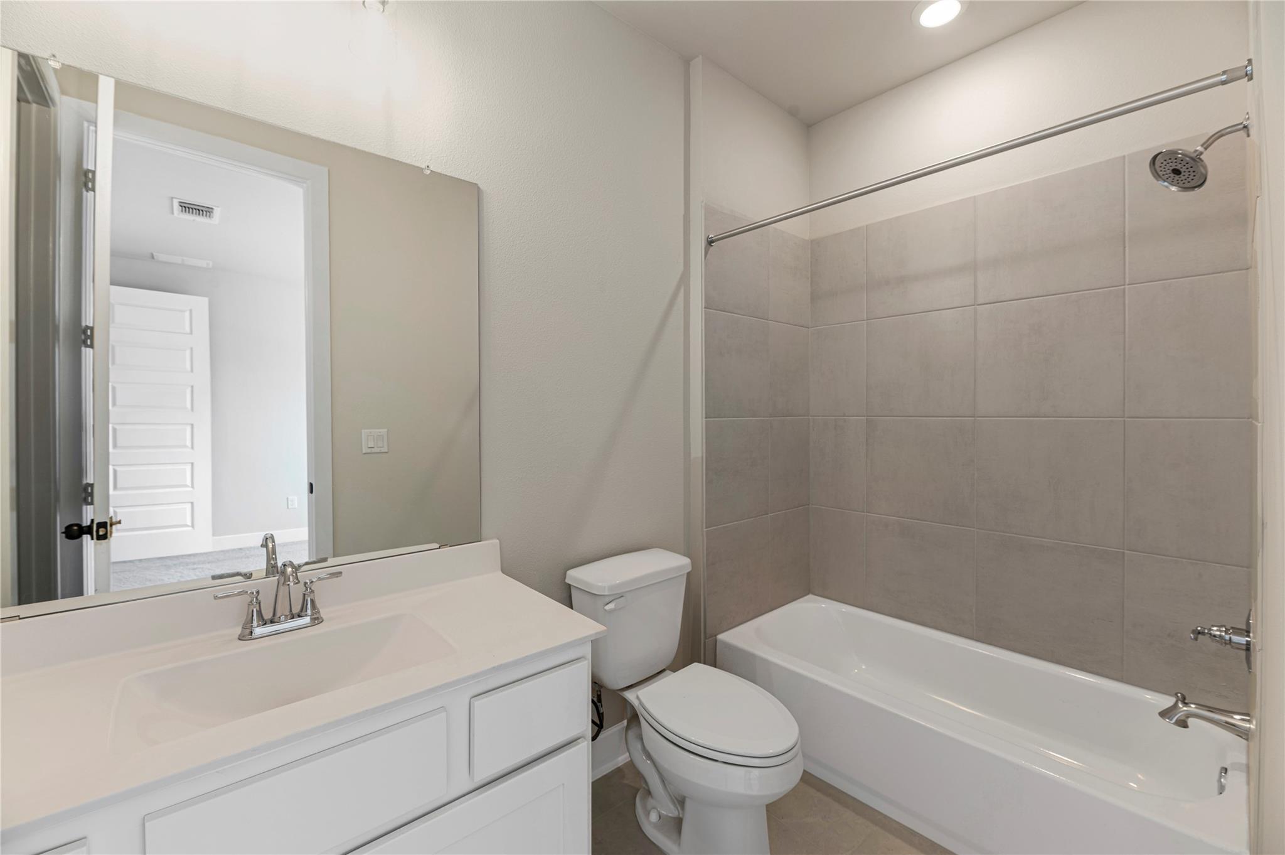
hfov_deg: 104.3
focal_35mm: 14
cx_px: 642
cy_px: 428
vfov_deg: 81.1
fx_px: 499
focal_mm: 14
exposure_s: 1/50
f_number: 8
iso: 100
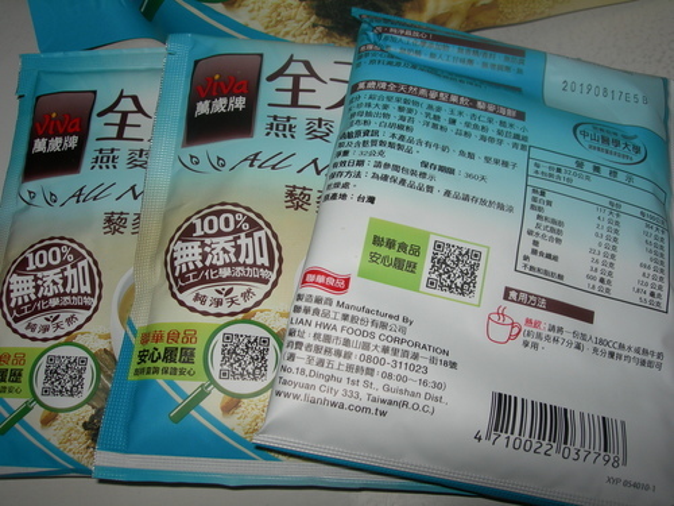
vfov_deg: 37.7
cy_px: 253
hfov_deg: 49.0
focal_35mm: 38
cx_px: 337
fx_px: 740
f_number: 4.8
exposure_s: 1/60.1
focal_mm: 7.8
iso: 50
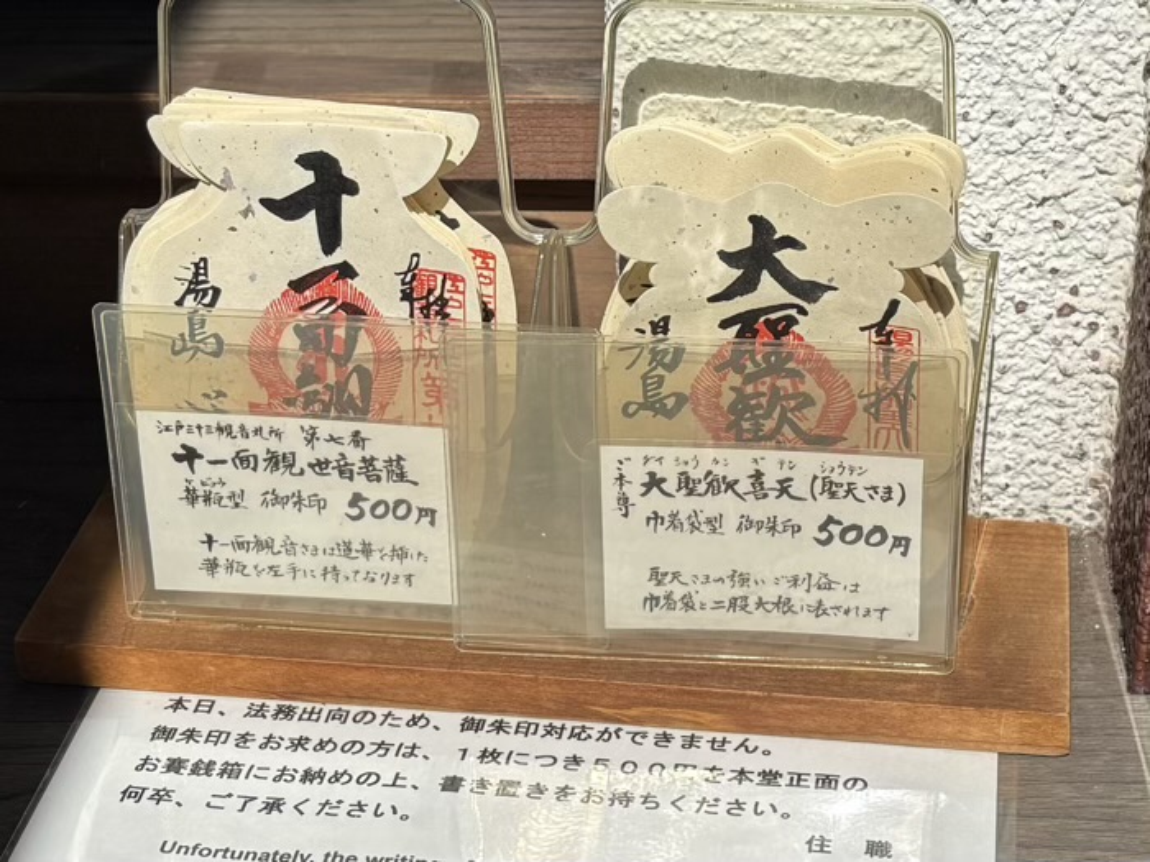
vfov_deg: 53.1
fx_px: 864
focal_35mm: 26
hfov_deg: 67.3
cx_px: 575
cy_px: 431
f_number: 1.6
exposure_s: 1/8333
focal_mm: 5.96
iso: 50
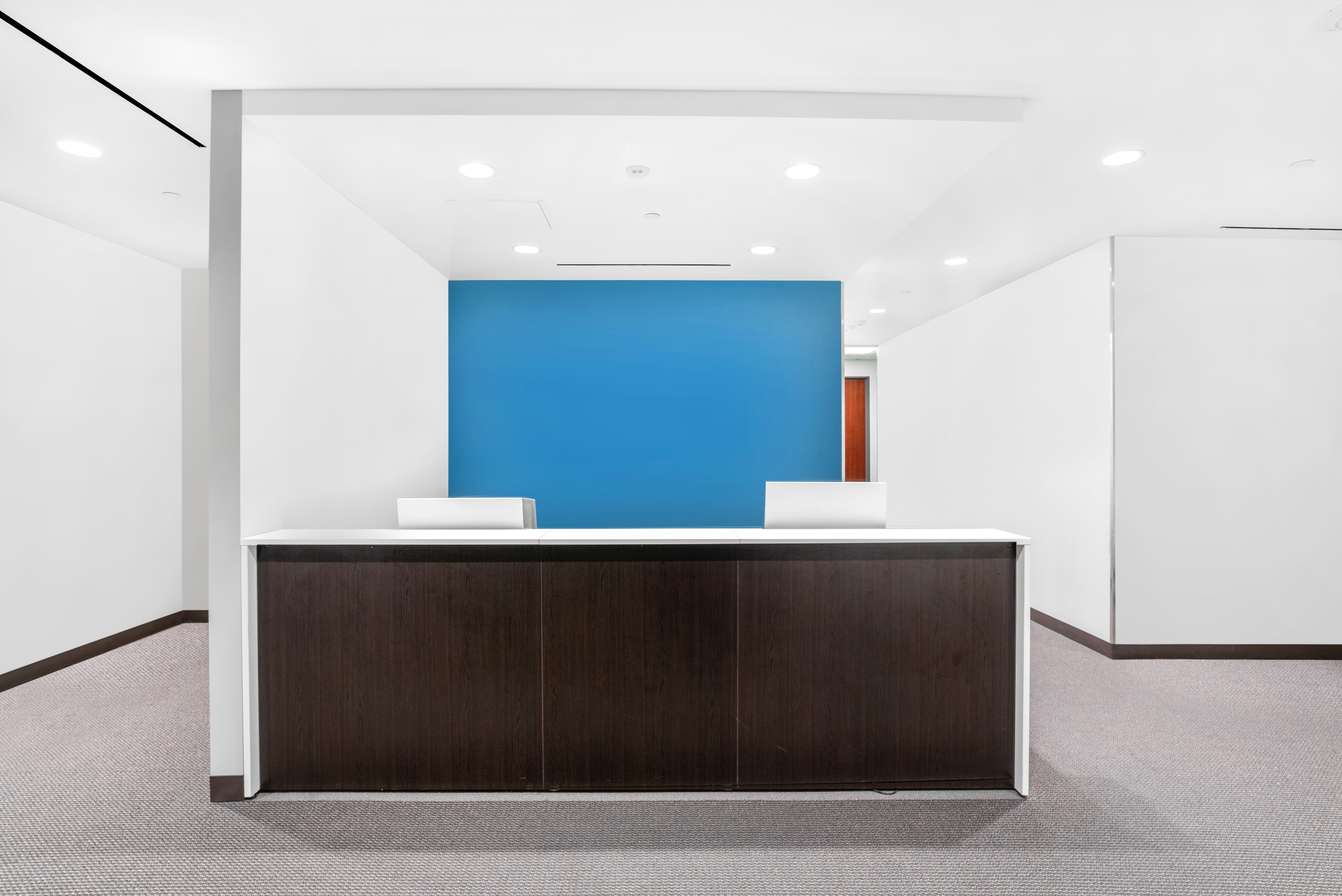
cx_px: 671
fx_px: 671
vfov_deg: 67.4
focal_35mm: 18
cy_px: 448
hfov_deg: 90.0
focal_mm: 18
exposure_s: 1/3
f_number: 8
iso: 320
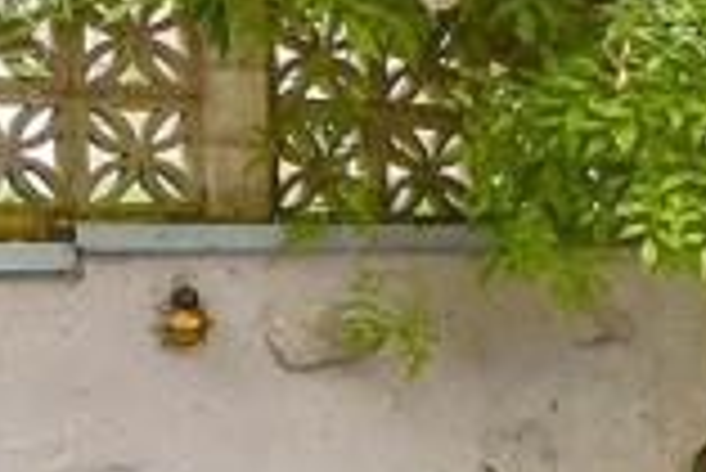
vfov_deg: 14.0
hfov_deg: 17.0
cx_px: 1277
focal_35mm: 98
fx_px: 1924
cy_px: 263
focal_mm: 10
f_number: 8
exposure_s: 1/80
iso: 320
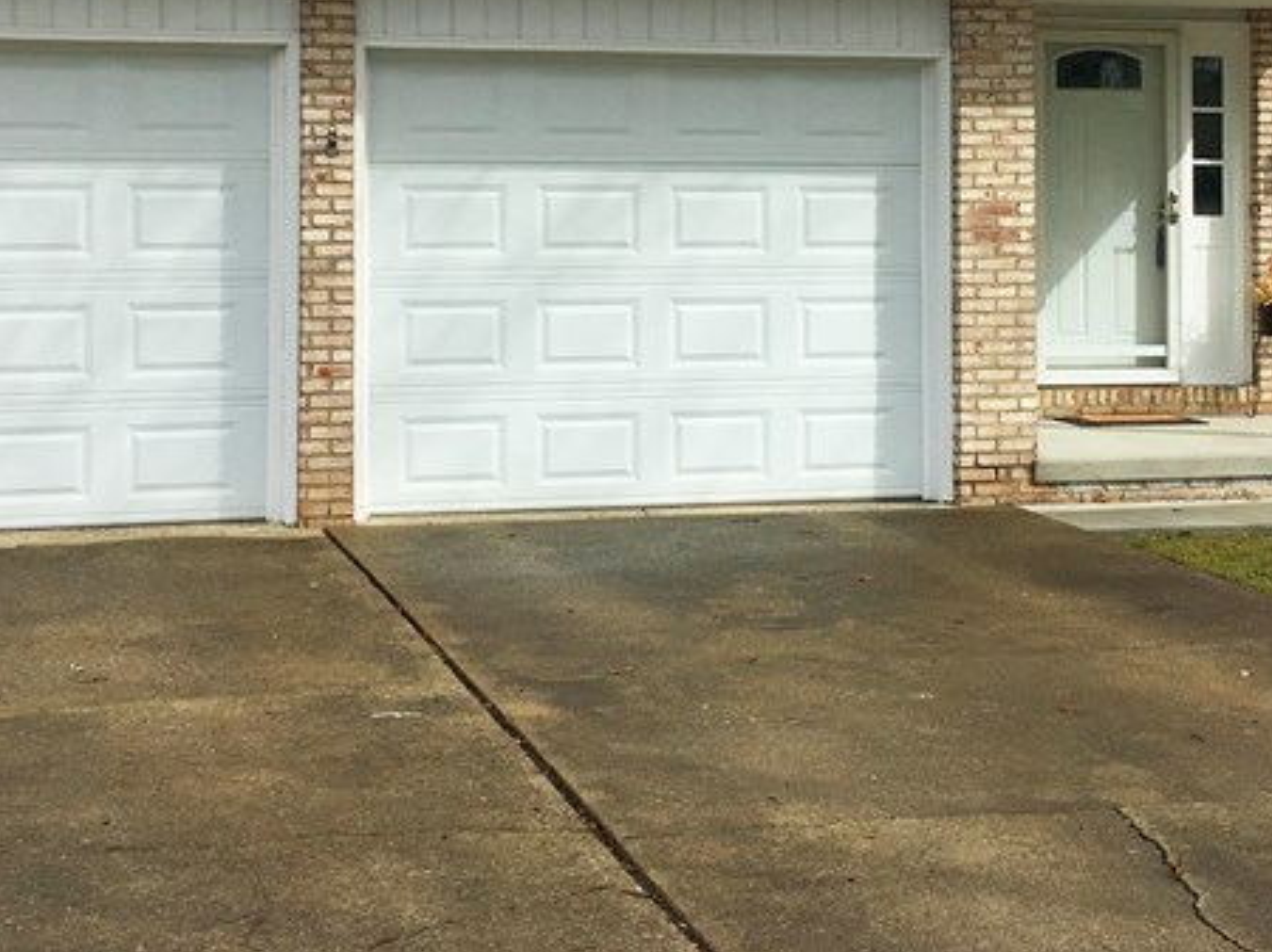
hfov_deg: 29.3
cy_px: 141
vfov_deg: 21.8
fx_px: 2424
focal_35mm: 66
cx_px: 760
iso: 25
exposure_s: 1/1972
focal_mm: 4.15
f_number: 2.2
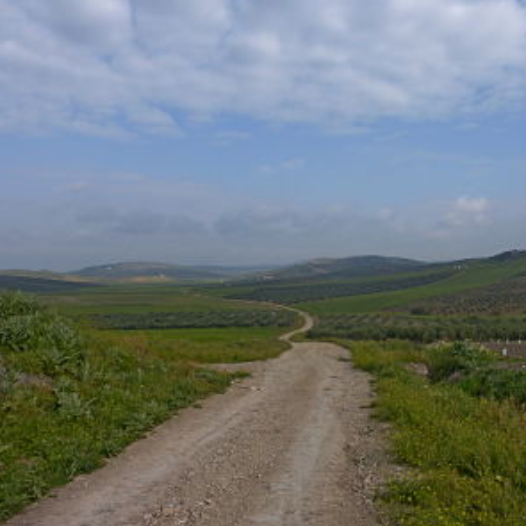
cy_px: 266
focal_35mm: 30
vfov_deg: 54.0
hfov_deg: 53.0
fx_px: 516
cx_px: 351
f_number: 4
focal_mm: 4.3
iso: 100
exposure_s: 1/1000
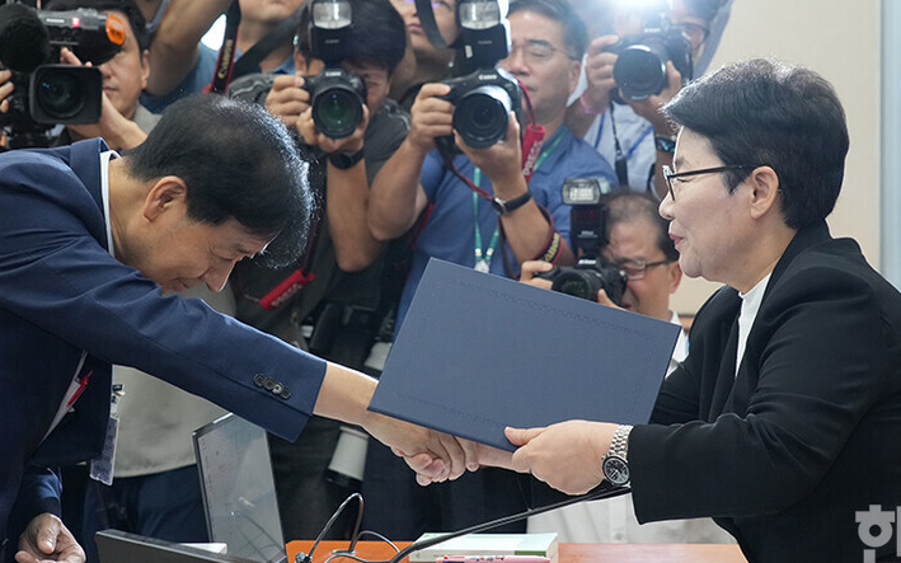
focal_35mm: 98
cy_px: 268
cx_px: 390
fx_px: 2406
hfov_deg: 21.2
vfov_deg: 13.3
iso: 3200
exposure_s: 1/160
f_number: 6.3
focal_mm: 71
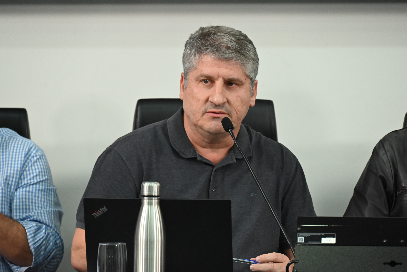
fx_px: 2262
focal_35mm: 200
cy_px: 136
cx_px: 204
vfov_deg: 6.9
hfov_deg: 10.3
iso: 3200
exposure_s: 1/200
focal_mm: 200
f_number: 6.3
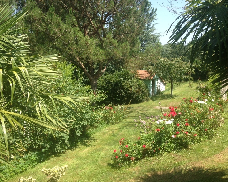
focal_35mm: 35
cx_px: 110
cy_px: 92
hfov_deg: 51.5
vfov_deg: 42.2
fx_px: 236
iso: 50
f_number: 2.4
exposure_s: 1/623
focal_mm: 4.12
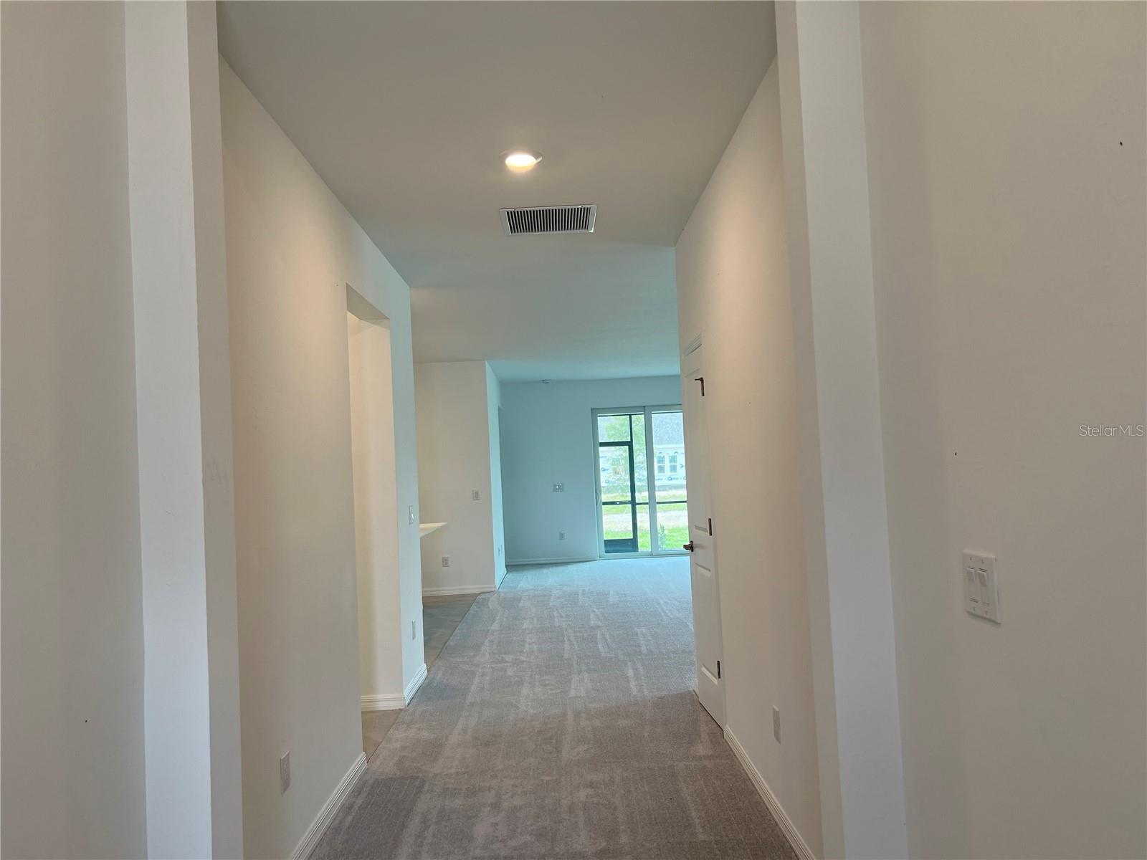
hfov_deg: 67.3
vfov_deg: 53.1
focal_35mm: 26
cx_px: 574
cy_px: 430
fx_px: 862
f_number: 1.5
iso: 64
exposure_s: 1/128
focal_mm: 5.7
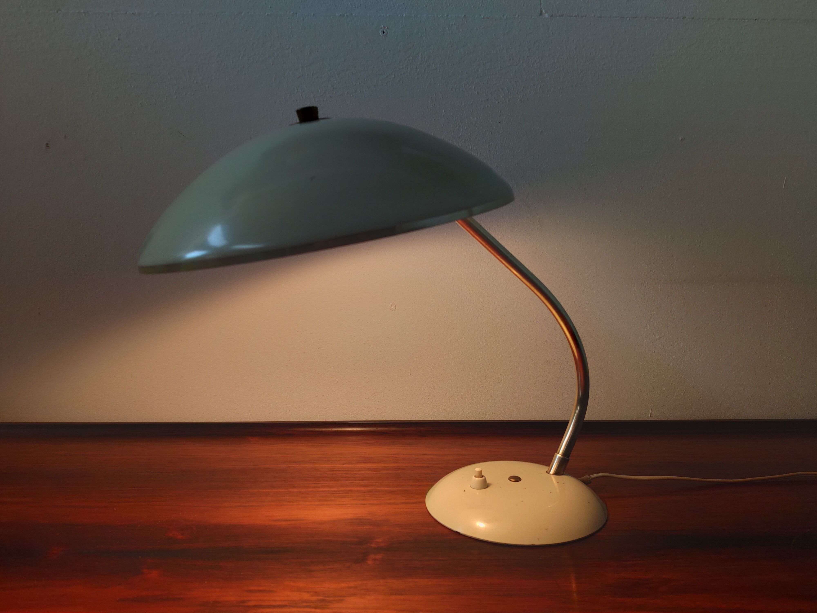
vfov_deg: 53.1
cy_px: 306
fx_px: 614
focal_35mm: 26
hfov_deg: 67.3
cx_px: 408
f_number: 1.75
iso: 135
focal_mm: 4.75
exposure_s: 1/100
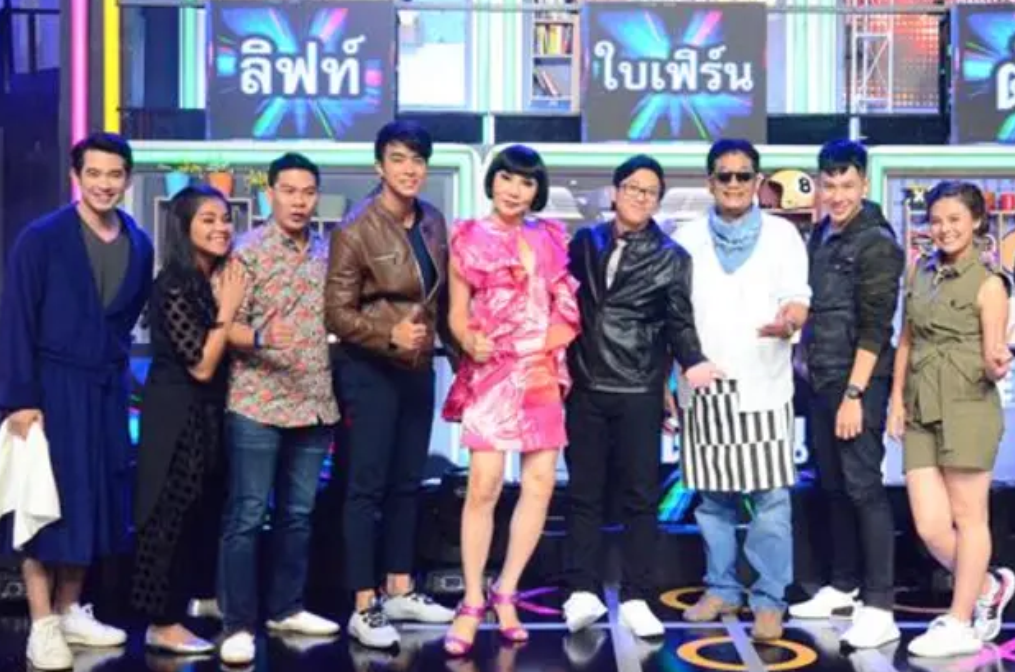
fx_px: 1491
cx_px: 588
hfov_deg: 37.5
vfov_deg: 25.3
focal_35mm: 53
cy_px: 261
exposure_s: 1/400
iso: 6400
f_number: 7.1
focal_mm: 28
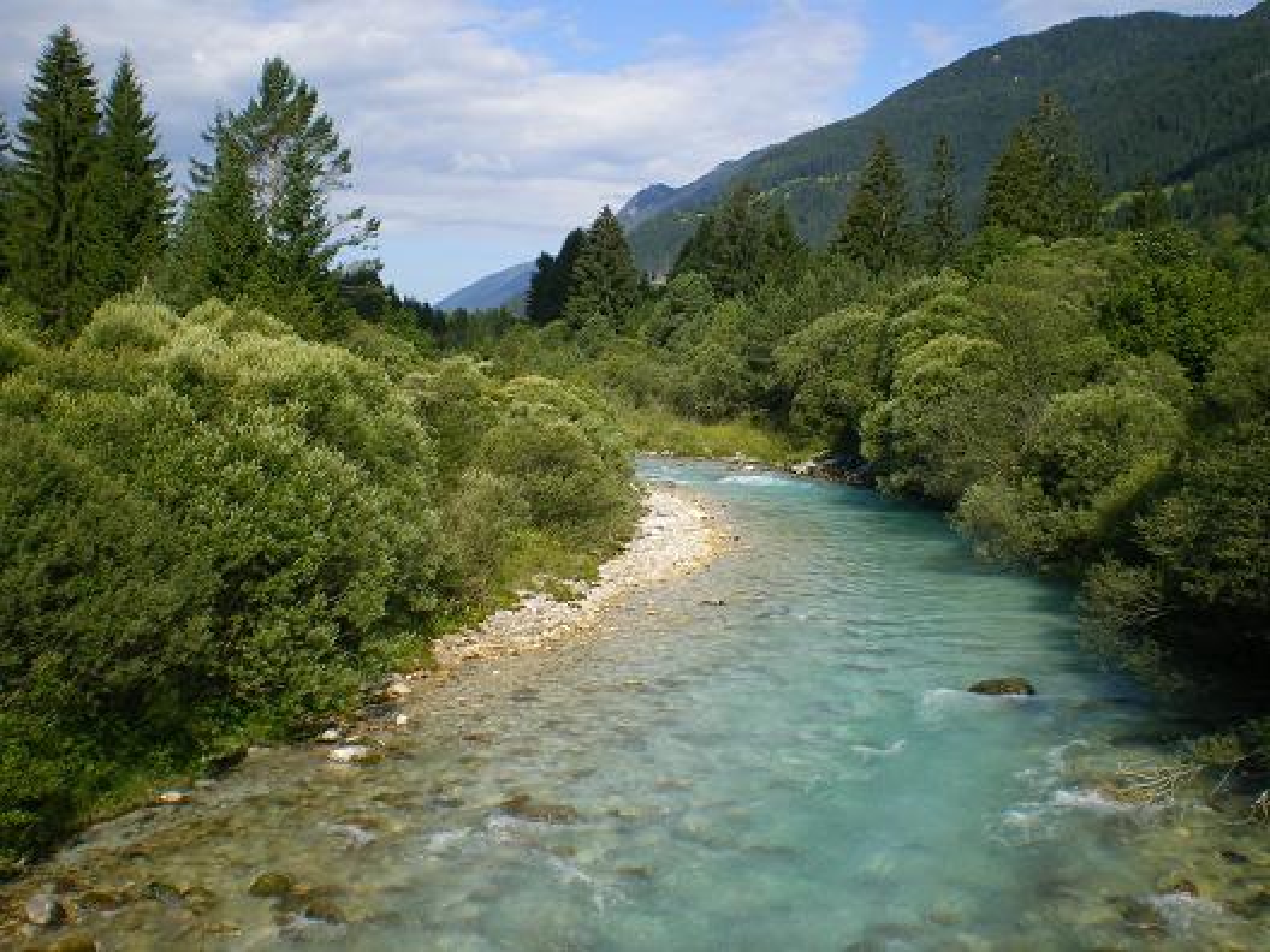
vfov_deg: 37.7
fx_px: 1394
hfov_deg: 49.0
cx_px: 635
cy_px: 476
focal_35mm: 38
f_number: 4.6
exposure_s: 1/320
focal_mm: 6.3
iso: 64
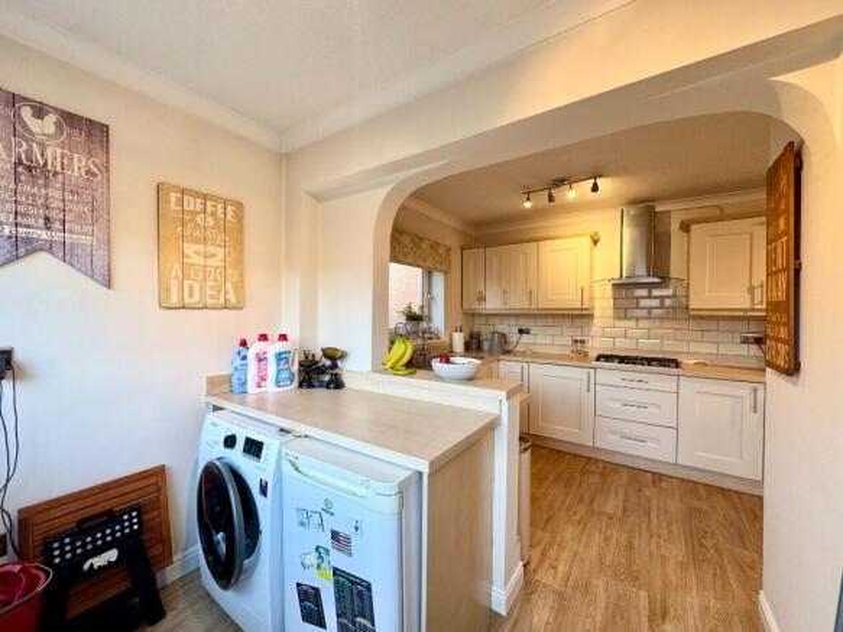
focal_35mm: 14
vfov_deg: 85.7
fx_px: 341
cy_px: 316
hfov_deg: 102.1
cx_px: 422
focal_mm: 2.22
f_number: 2.2
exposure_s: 1/100
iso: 125
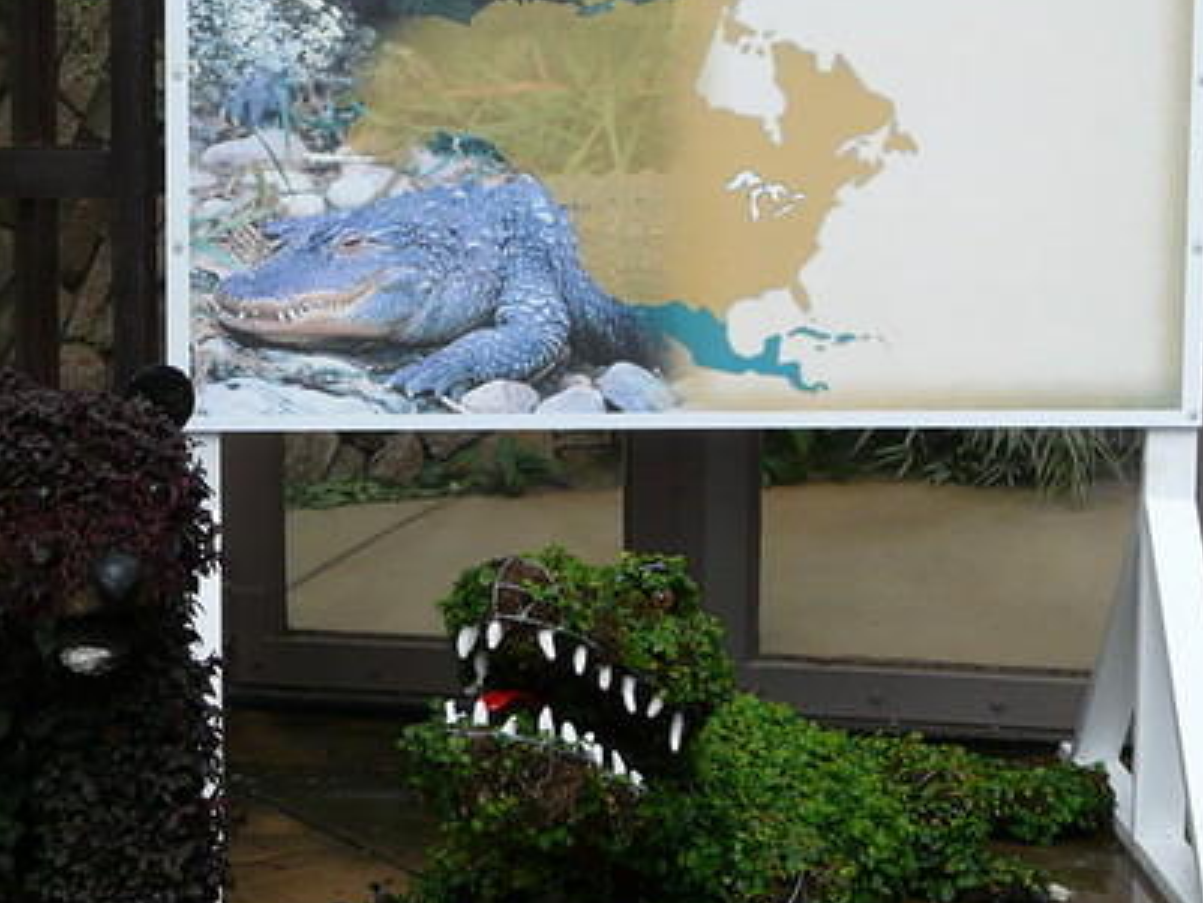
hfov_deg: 21.5
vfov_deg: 16.2
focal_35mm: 91
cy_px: 390
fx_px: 3163
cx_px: 567
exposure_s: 1/125
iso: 100
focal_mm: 7.4
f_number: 3.6
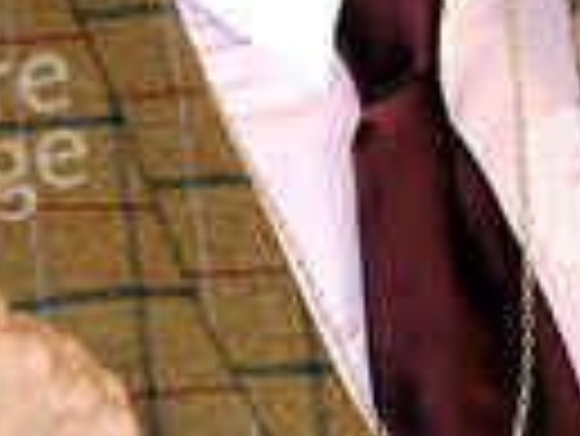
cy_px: -63
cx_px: 346
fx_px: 12494
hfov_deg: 2.7
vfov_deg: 2.0
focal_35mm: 745
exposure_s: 1/125
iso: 500
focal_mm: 250
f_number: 6.3
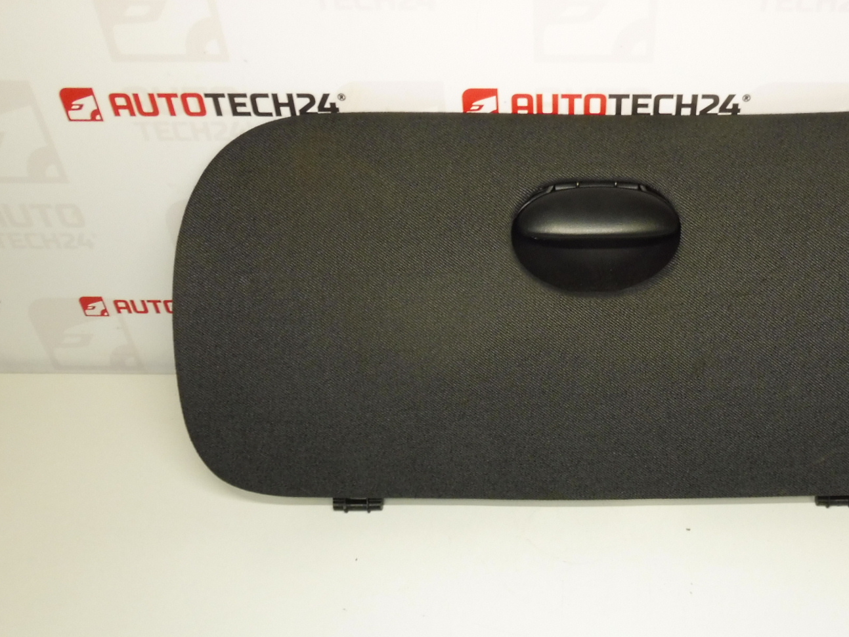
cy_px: 429
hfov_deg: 48.1
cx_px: 571
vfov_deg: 37.3
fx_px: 932
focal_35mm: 38
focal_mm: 4.3
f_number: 5
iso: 200
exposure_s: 1/30
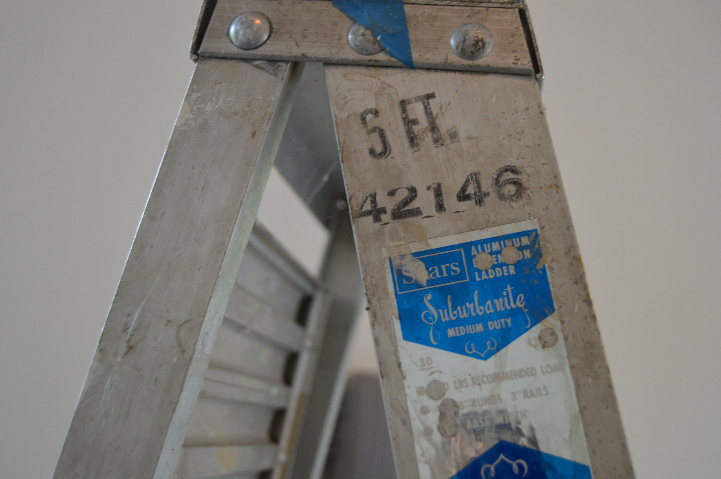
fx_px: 930
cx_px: 360
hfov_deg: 42.4
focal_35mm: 46
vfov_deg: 28.9
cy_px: 240
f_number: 4.2
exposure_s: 1/60
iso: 720
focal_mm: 31
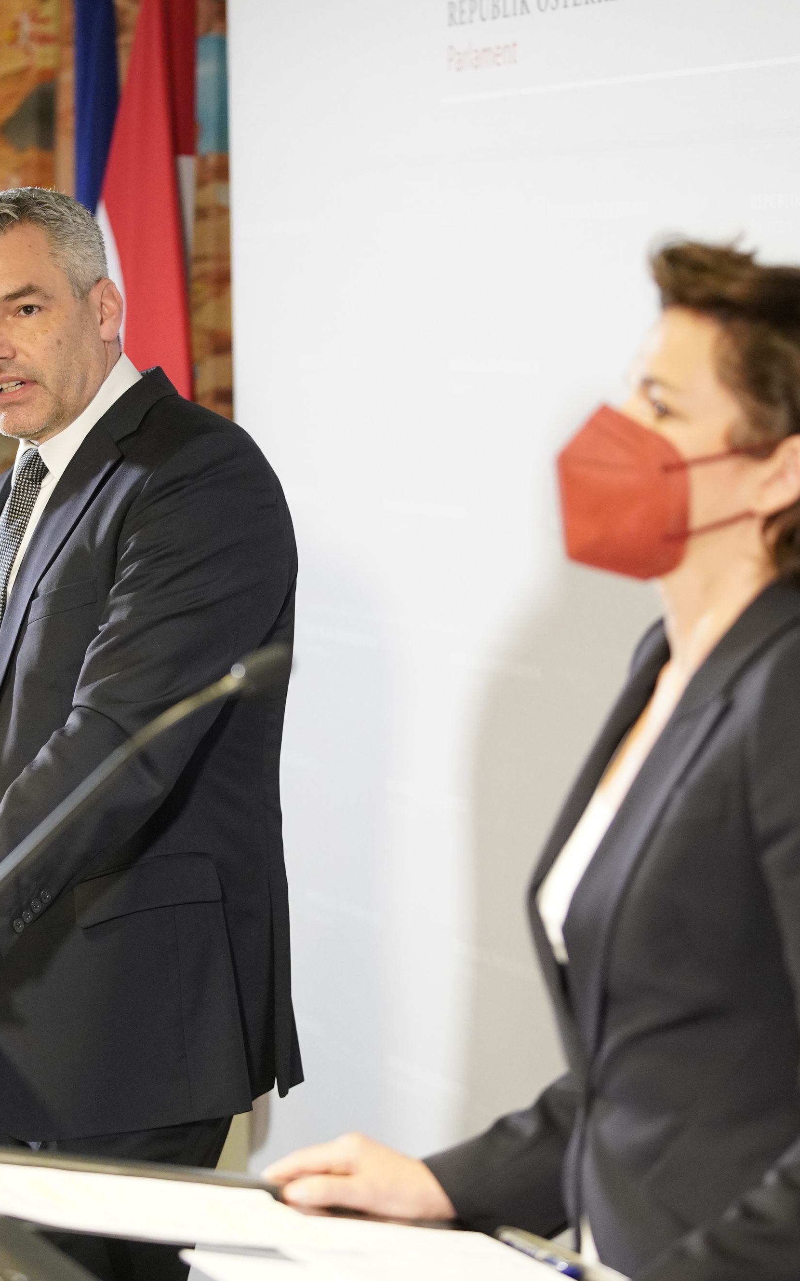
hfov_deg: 12.0
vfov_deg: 19.1
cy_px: 639
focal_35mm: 109
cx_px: 303
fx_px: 3802
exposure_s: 1/320
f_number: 2.8
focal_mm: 71
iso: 4000
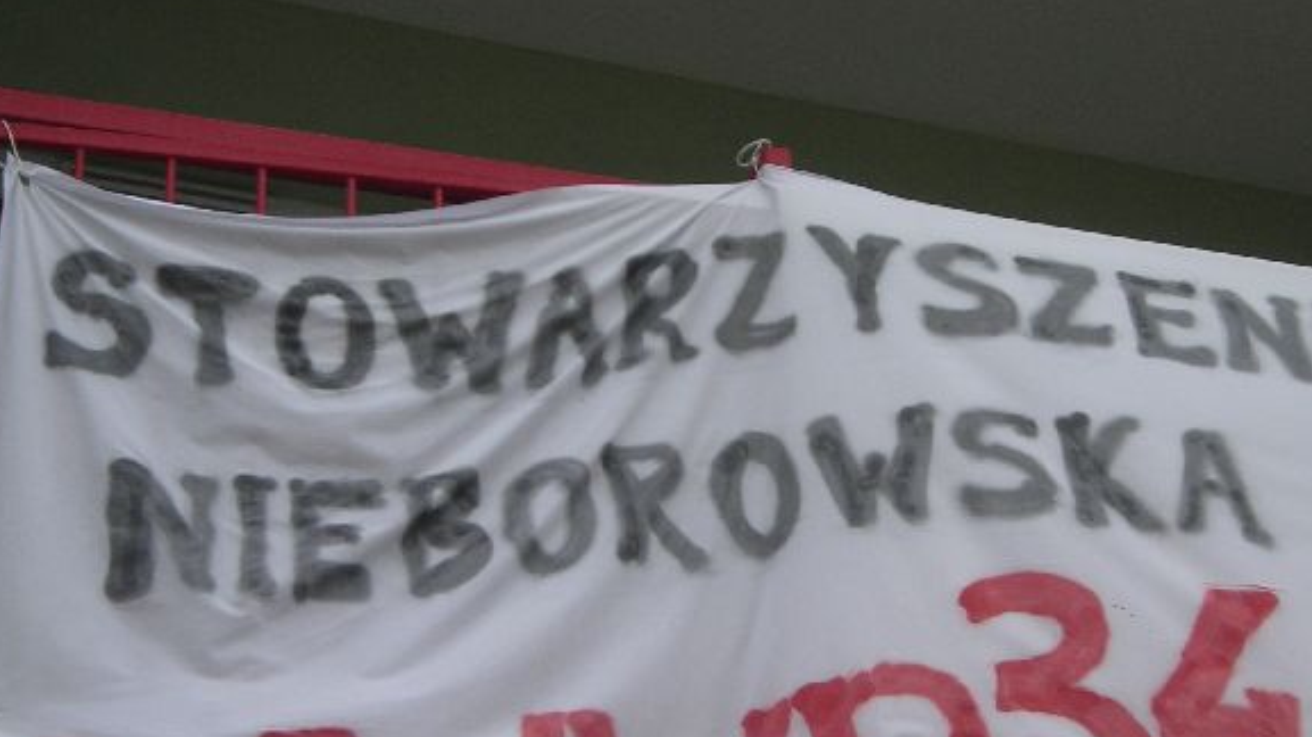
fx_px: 4729
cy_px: 582
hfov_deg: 15.8
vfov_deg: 8.9
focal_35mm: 136
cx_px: 821
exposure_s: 1/56.3
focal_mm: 14.8
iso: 50
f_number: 4.6
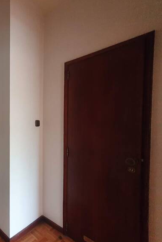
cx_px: -1
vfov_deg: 86.8
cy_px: 126
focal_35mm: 19
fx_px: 128
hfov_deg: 51.3
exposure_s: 1/30
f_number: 2.2
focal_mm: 1.8
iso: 640
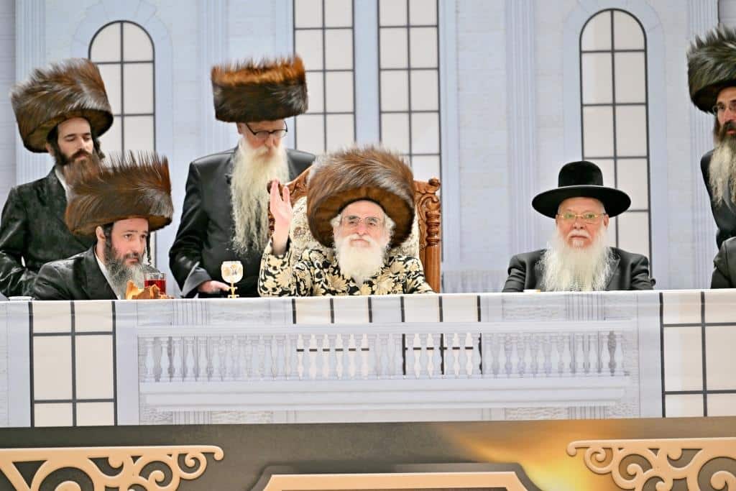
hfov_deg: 10.3
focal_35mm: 200
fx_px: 4089
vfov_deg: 6.9
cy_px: 246
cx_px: 368
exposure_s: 1/125
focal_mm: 200
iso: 400
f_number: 2.8
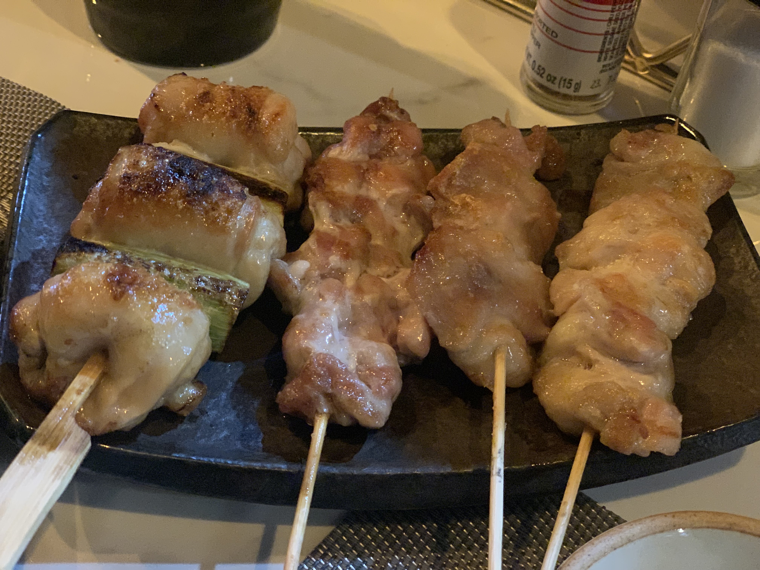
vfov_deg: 28.0
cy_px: 285
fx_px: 1142
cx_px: 380
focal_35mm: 52
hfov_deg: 36.8
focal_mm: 6
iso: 640
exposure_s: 1/30
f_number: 2.4
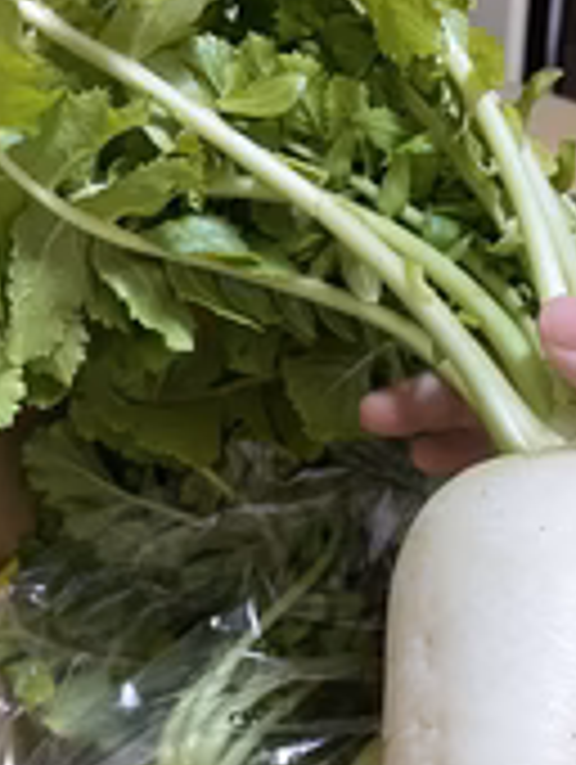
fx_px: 1350
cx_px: 351
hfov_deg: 24.0
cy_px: 657
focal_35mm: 61
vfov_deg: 30.5
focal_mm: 4.2
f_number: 1.6
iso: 125
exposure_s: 1/60
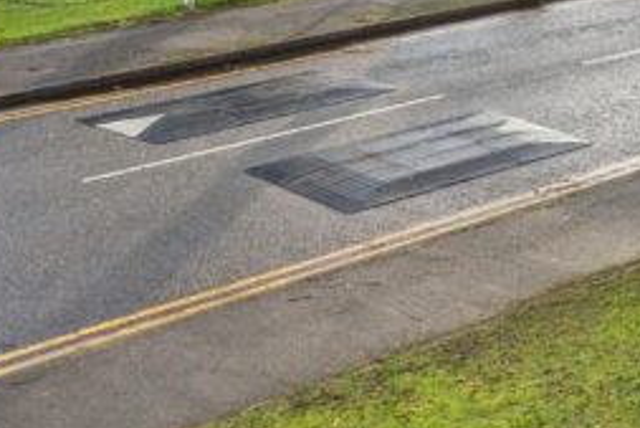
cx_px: 855
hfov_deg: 20.9
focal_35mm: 87
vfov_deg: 13.8
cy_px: -361
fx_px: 1555
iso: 800
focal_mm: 21.6
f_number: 8
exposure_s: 1/160
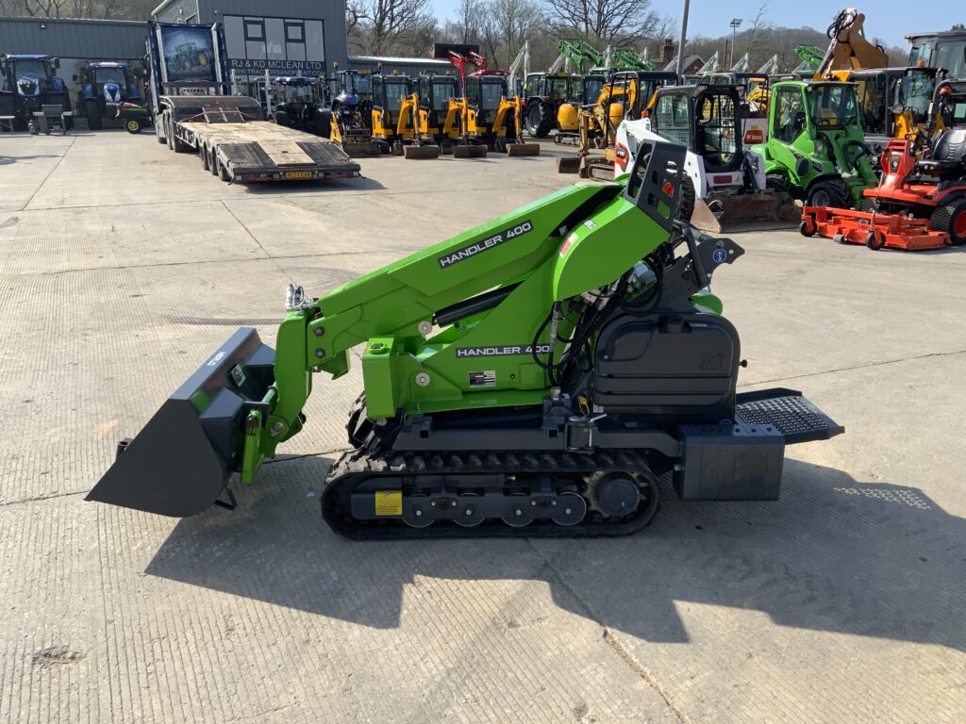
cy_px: 362
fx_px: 809
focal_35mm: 29
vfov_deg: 48.2
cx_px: 483
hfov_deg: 61.7
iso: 16
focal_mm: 3
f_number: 1.8
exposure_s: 1/1250
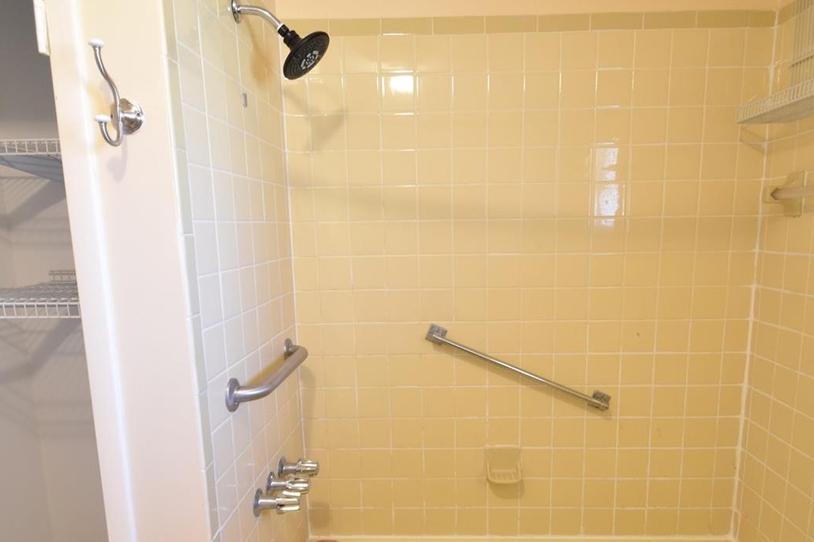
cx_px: 433
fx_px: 520
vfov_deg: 54.8
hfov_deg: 76.0
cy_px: 320
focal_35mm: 23
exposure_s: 1/15
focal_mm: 10
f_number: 3.5
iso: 800
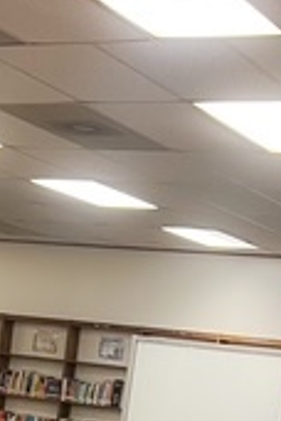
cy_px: 660
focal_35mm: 101
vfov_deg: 17.8
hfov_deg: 13.4
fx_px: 1182
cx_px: -5
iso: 125
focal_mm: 5.7
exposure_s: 1/60
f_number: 1.5
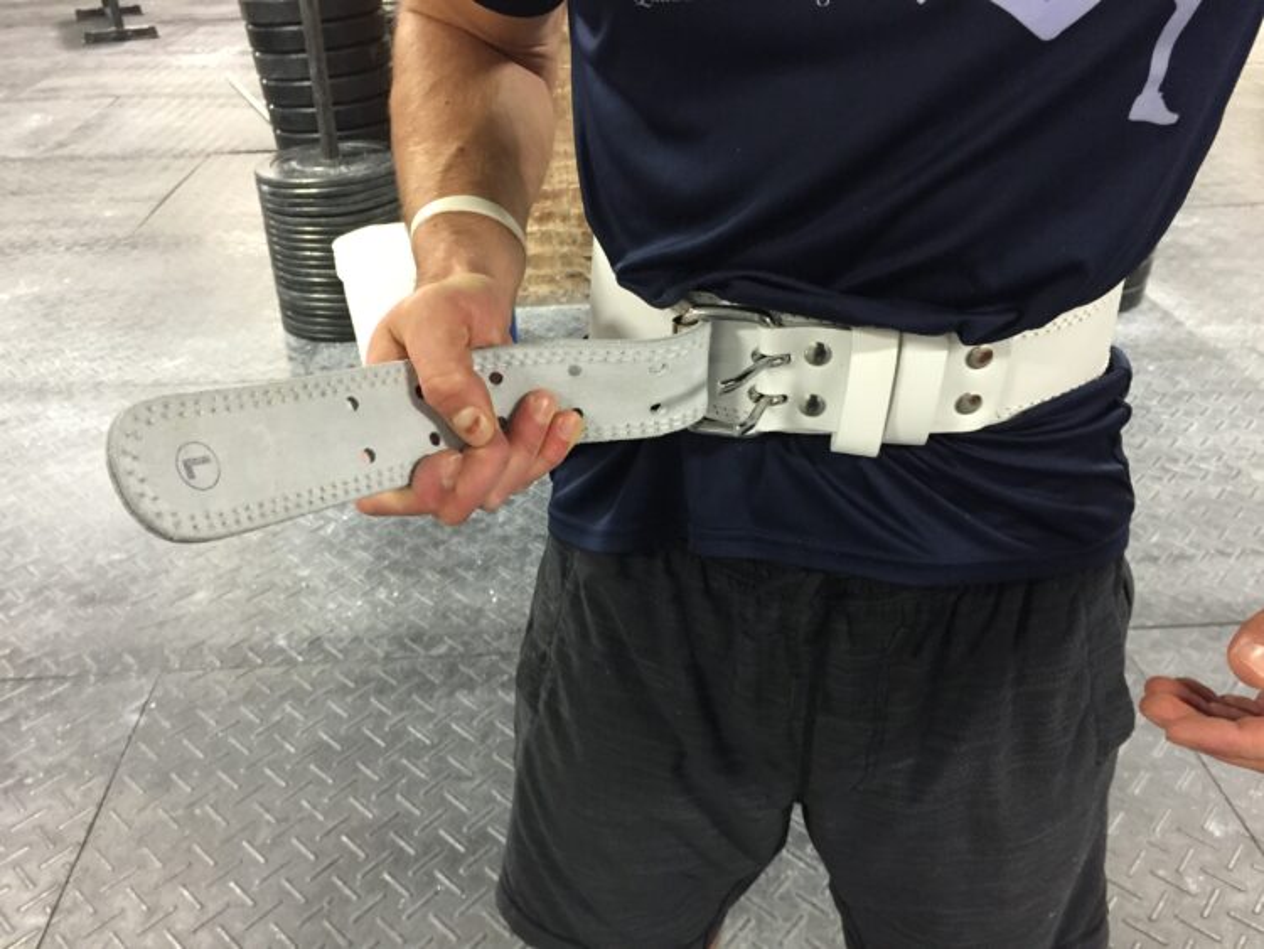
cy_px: 474
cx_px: 632
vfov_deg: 48.3
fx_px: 1059
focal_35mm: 29
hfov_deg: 61.6
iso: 250
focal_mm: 4.15
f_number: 2.2
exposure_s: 1/24
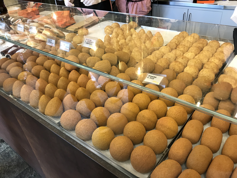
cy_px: 89
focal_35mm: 28
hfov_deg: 63.4
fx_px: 192
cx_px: 118
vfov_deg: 49.7
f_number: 1.8
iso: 32
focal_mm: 3.99
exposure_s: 1/33
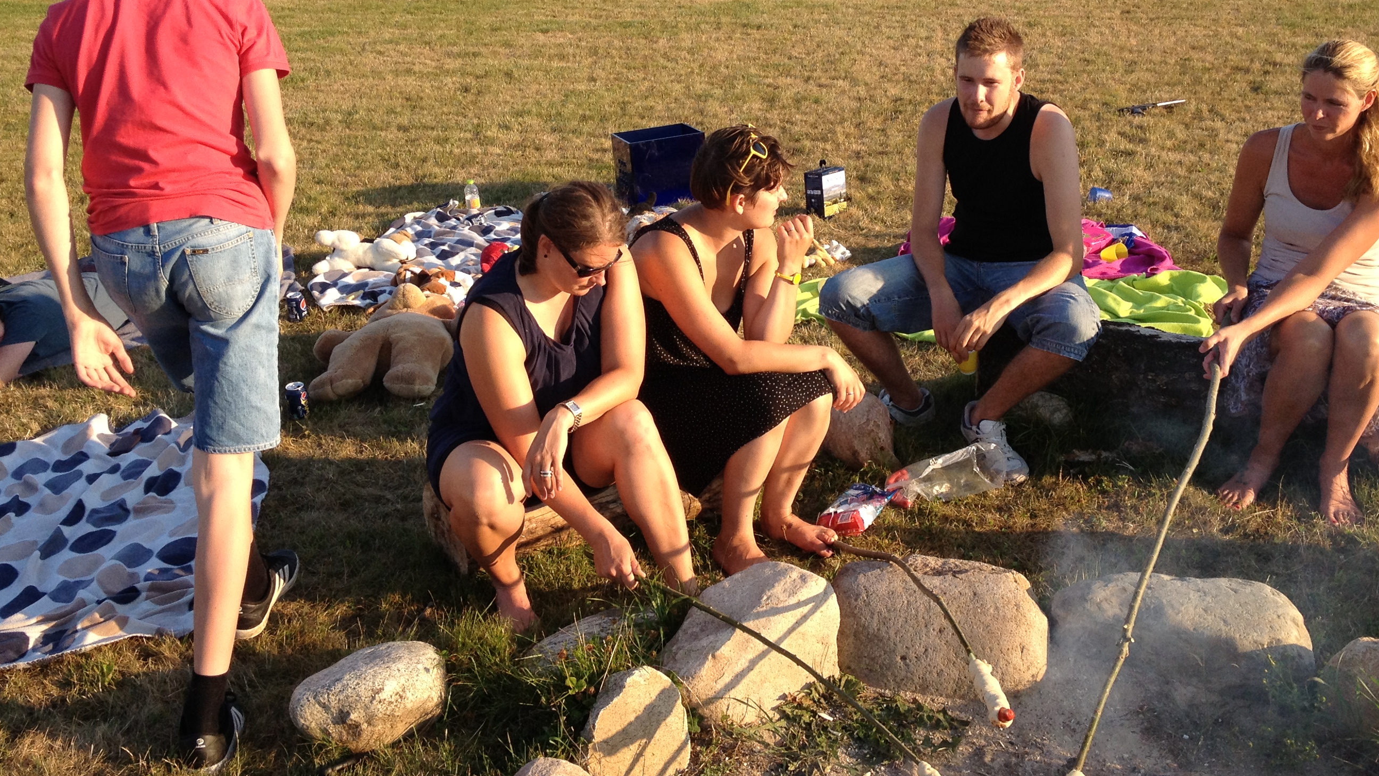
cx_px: 719
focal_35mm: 48
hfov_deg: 42.9
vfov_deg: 24.7
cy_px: 205
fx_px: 1755
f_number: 2.4
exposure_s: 1/708
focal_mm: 4.28
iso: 50
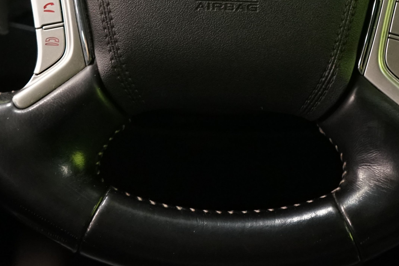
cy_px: -100
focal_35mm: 85
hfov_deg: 23.9
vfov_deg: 15.2
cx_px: 226
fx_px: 942
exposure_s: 1/25
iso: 2500
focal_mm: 30
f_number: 4.5
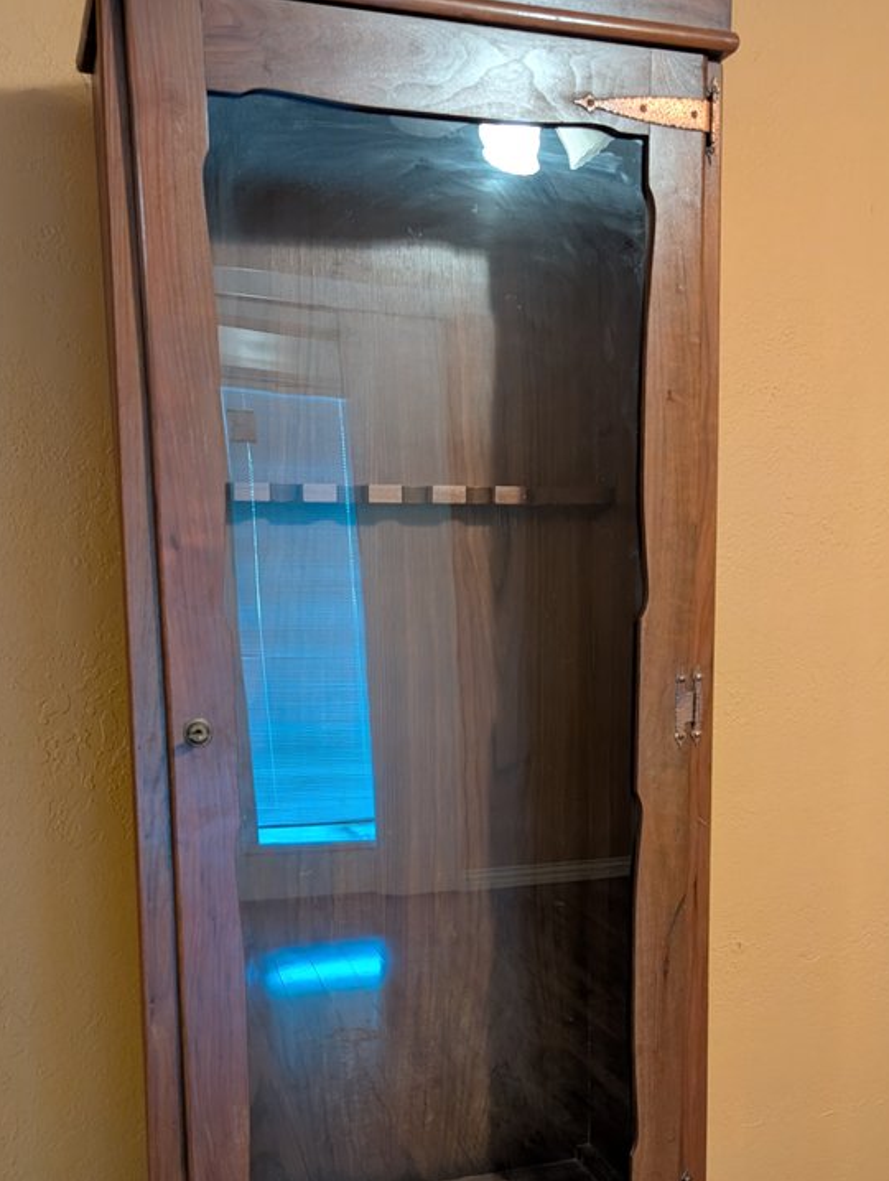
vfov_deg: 48.0
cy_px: 801
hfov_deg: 37.8
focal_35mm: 38
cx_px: 457
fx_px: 1298
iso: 388
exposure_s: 1/30
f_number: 1.68
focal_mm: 6.9
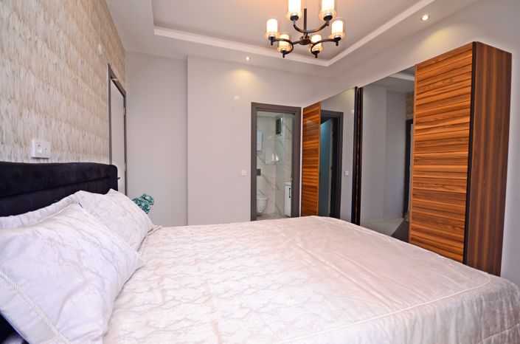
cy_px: 172
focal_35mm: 17
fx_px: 248
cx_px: 260
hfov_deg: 92.6
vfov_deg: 69.3
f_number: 5.6
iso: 320
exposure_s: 1/60
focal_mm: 11.5
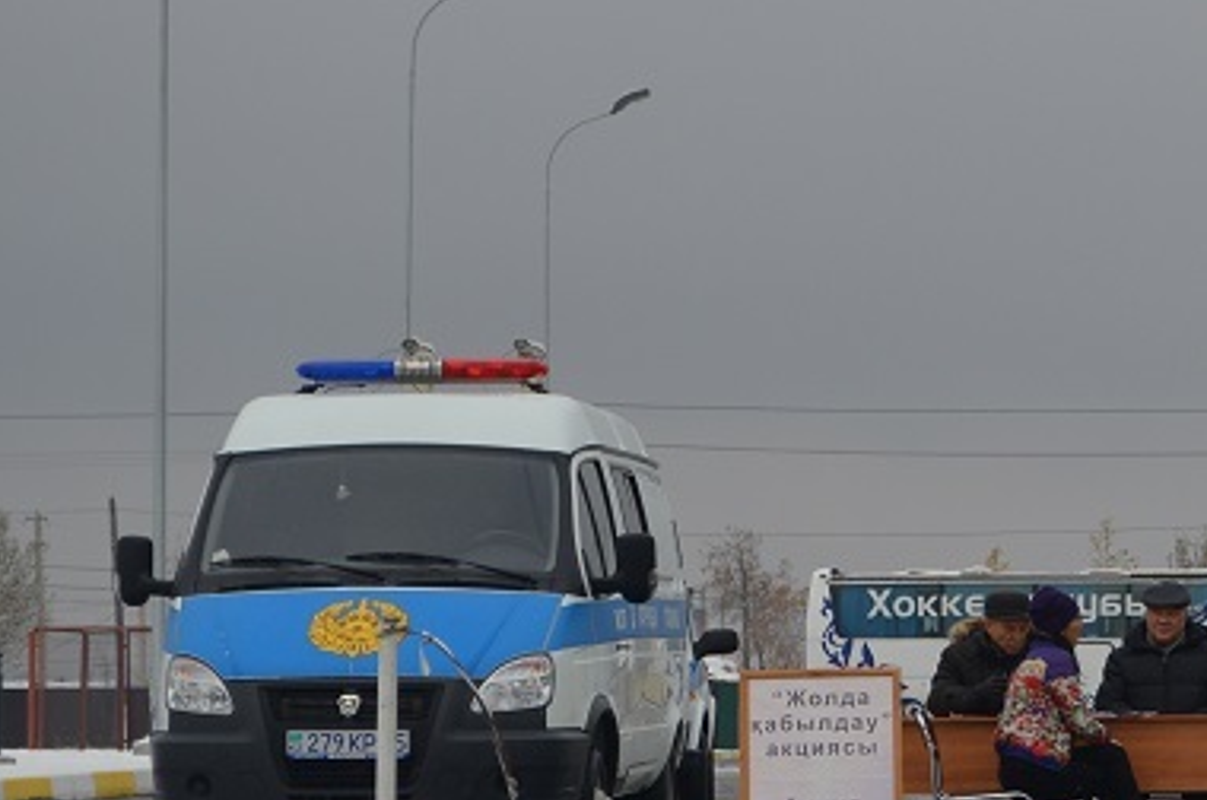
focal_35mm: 195
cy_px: 530
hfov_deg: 10.4
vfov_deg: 7.0
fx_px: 6533
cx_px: 1350
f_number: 8
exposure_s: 1/500
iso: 200
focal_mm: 55
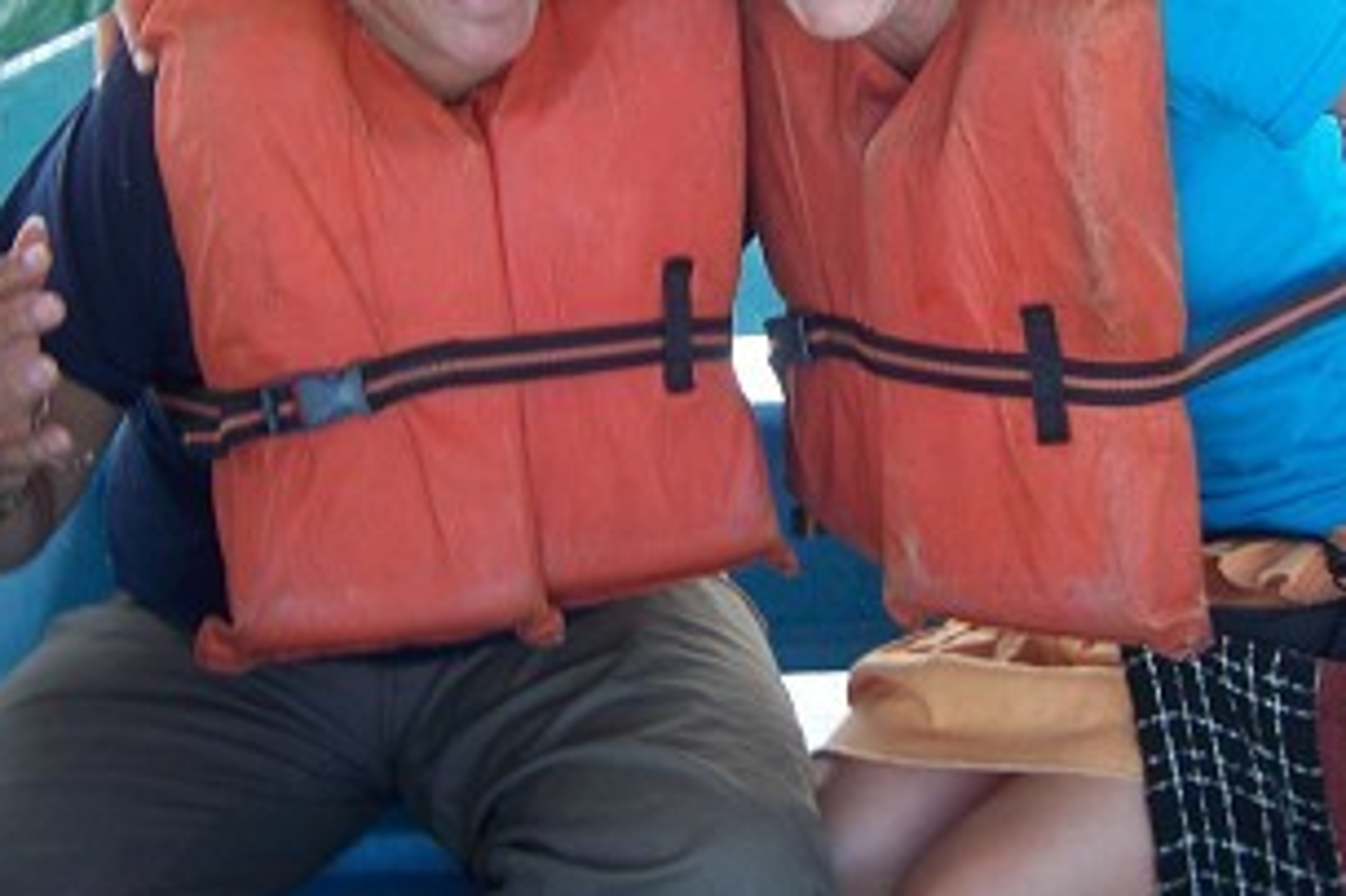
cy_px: 159
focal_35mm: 59
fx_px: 2205
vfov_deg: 22.6
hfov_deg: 33.9
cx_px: 786
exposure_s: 1/80
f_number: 2.8
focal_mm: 6.2
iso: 80
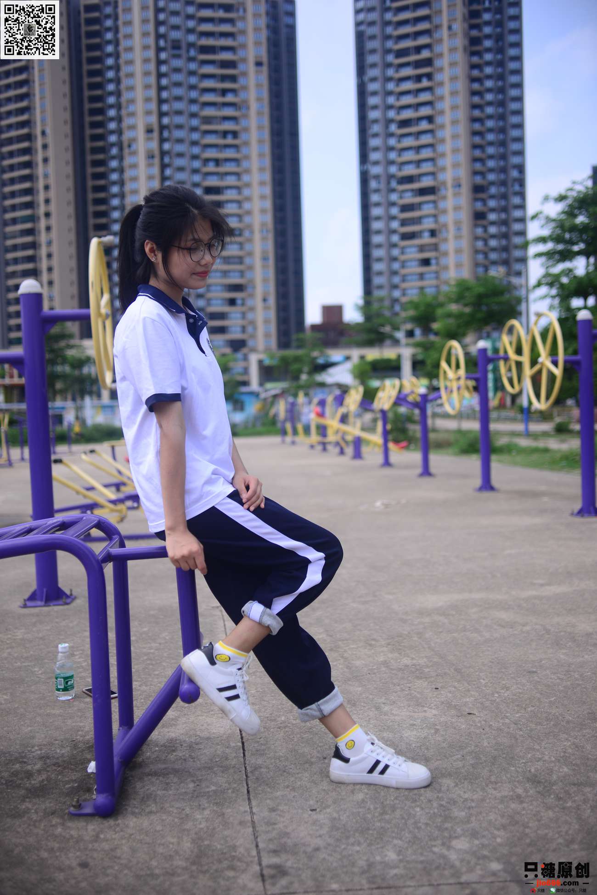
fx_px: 870
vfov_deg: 54.4
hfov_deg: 37.9
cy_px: 448
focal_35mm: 35
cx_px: 298
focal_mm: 35
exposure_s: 1/2000
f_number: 2.5
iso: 100
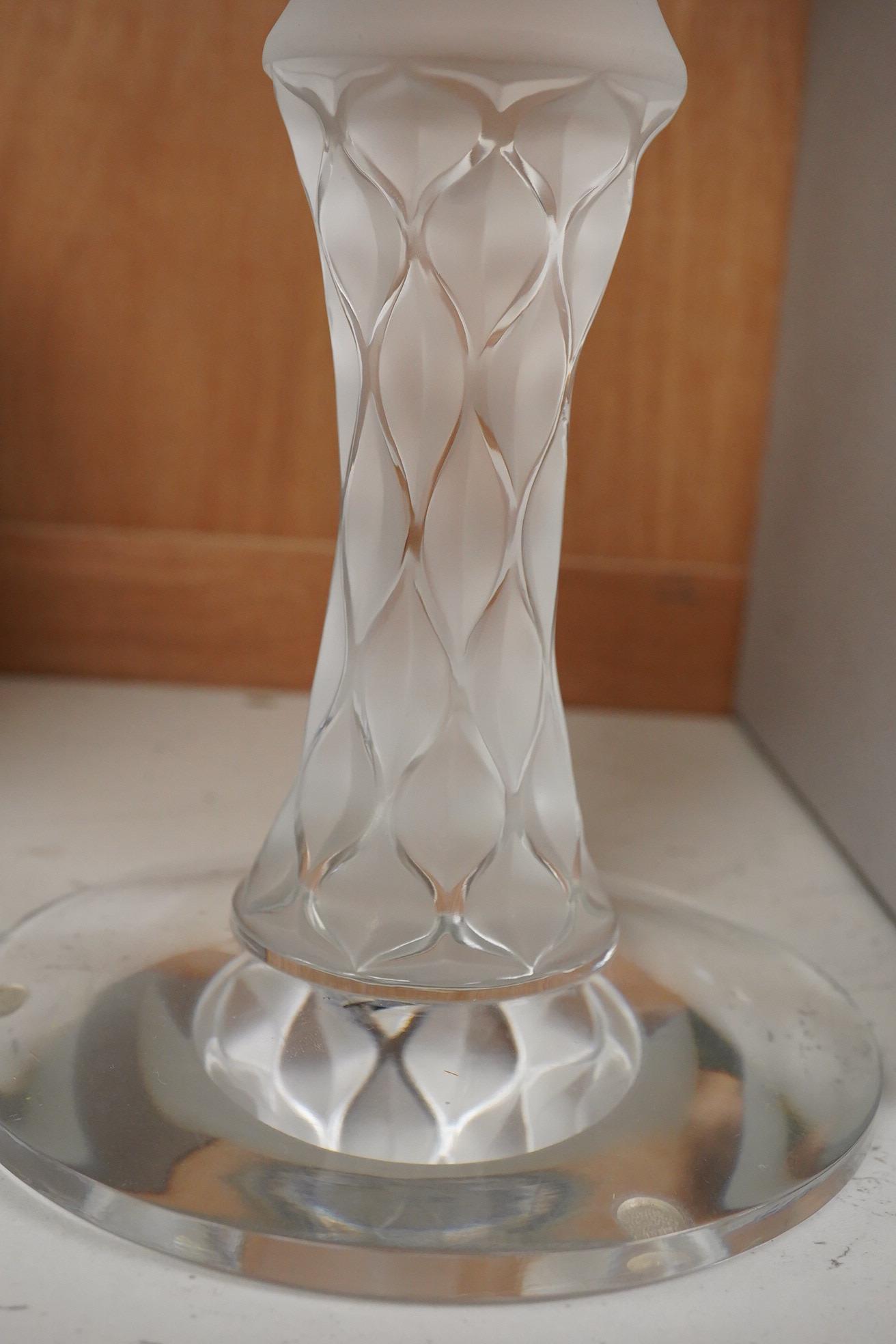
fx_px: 1680
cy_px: 672
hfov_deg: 29.9
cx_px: 448
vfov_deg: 43.6
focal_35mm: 45
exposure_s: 1/125
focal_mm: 30
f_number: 11
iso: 2500
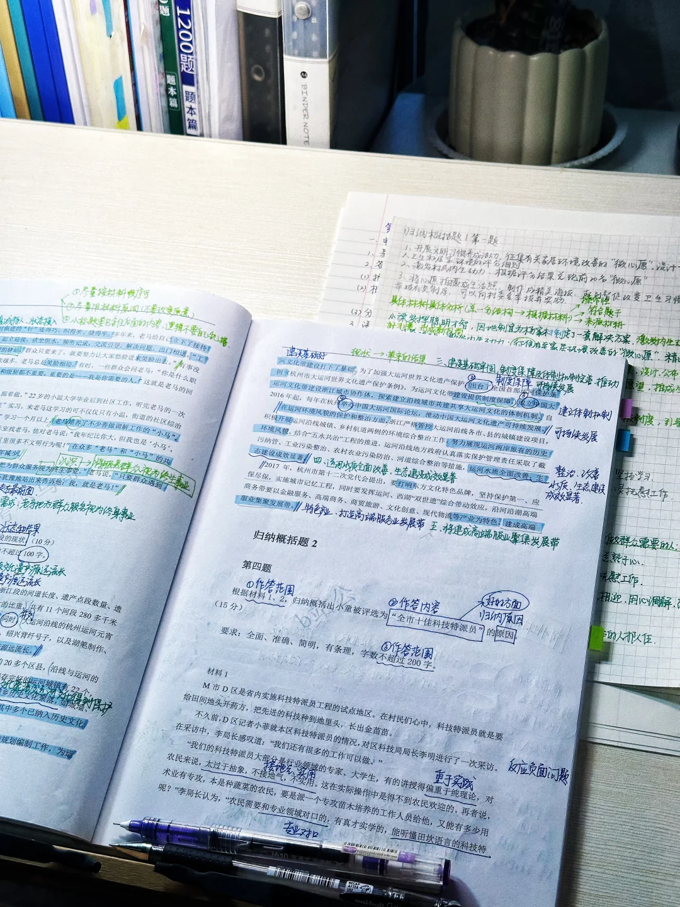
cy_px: 454
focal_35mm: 48
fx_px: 1257
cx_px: 340
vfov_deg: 39.7
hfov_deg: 30.3
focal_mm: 6.86
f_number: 1.78
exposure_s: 1/100
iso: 64
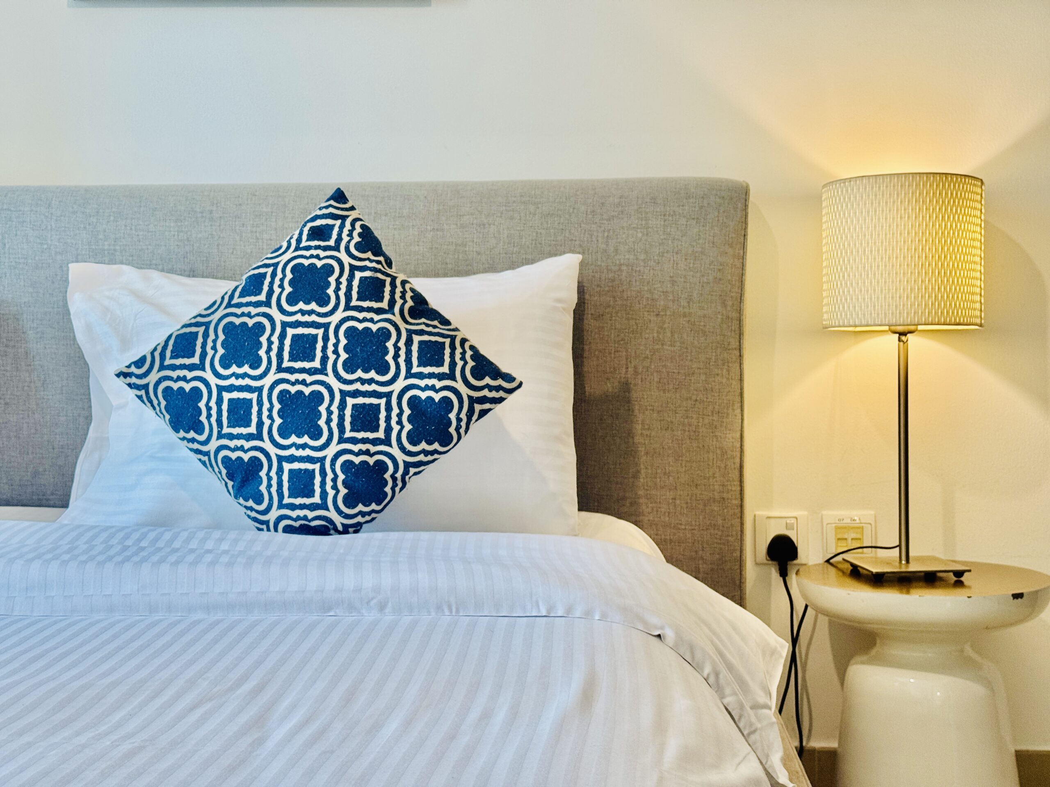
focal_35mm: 48
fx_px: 1456
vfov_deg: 30.3
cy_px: 394
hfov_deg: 39.7
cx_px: 525
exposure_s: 1/100
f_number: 1.78
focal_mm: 6.76
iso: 125
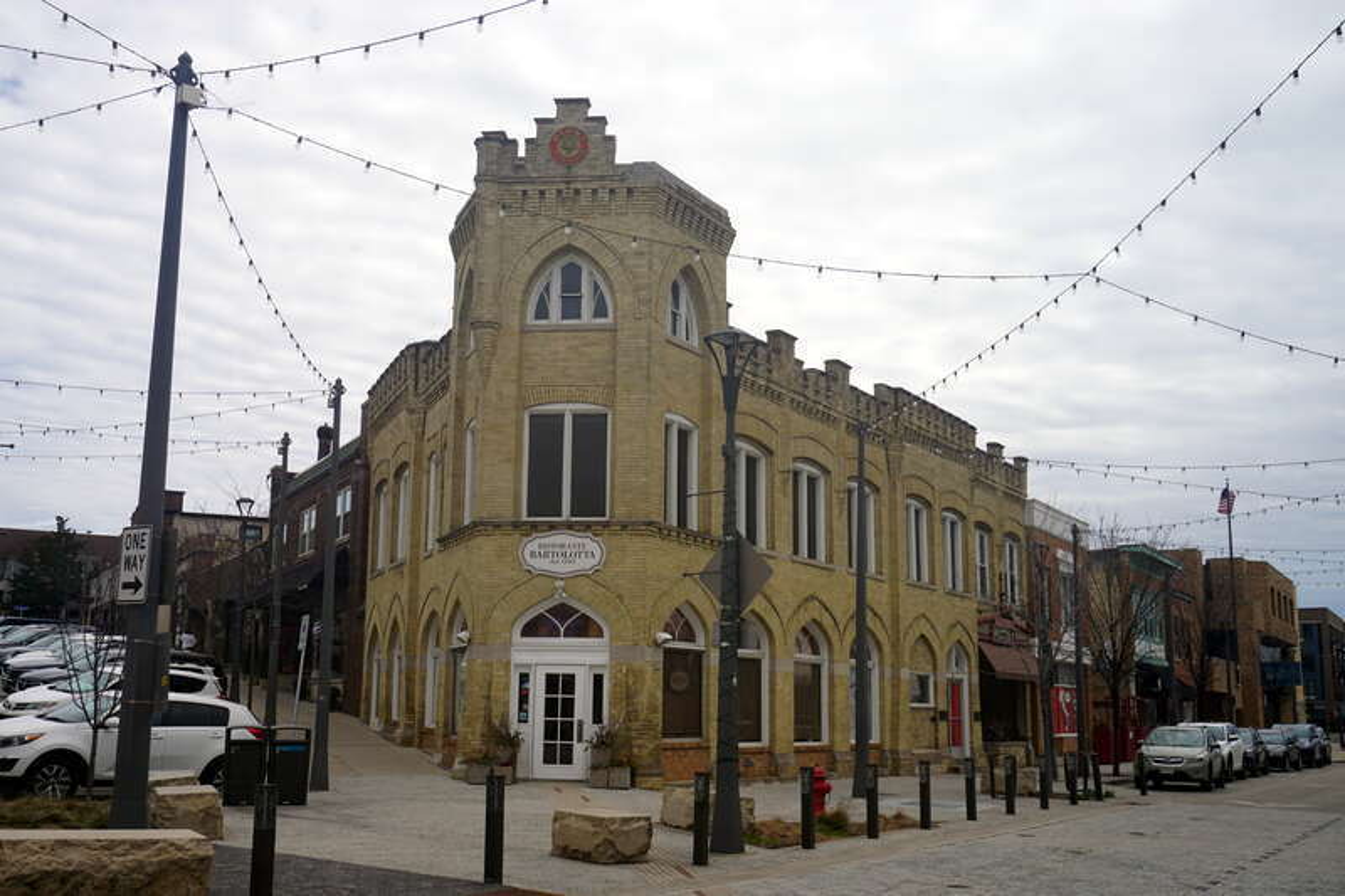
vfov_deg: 34.2
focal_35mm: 39
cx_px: 672
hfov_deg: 49.6
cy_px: 448
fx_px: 1457
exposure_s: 1/160
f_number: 11
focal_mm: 26
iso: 100
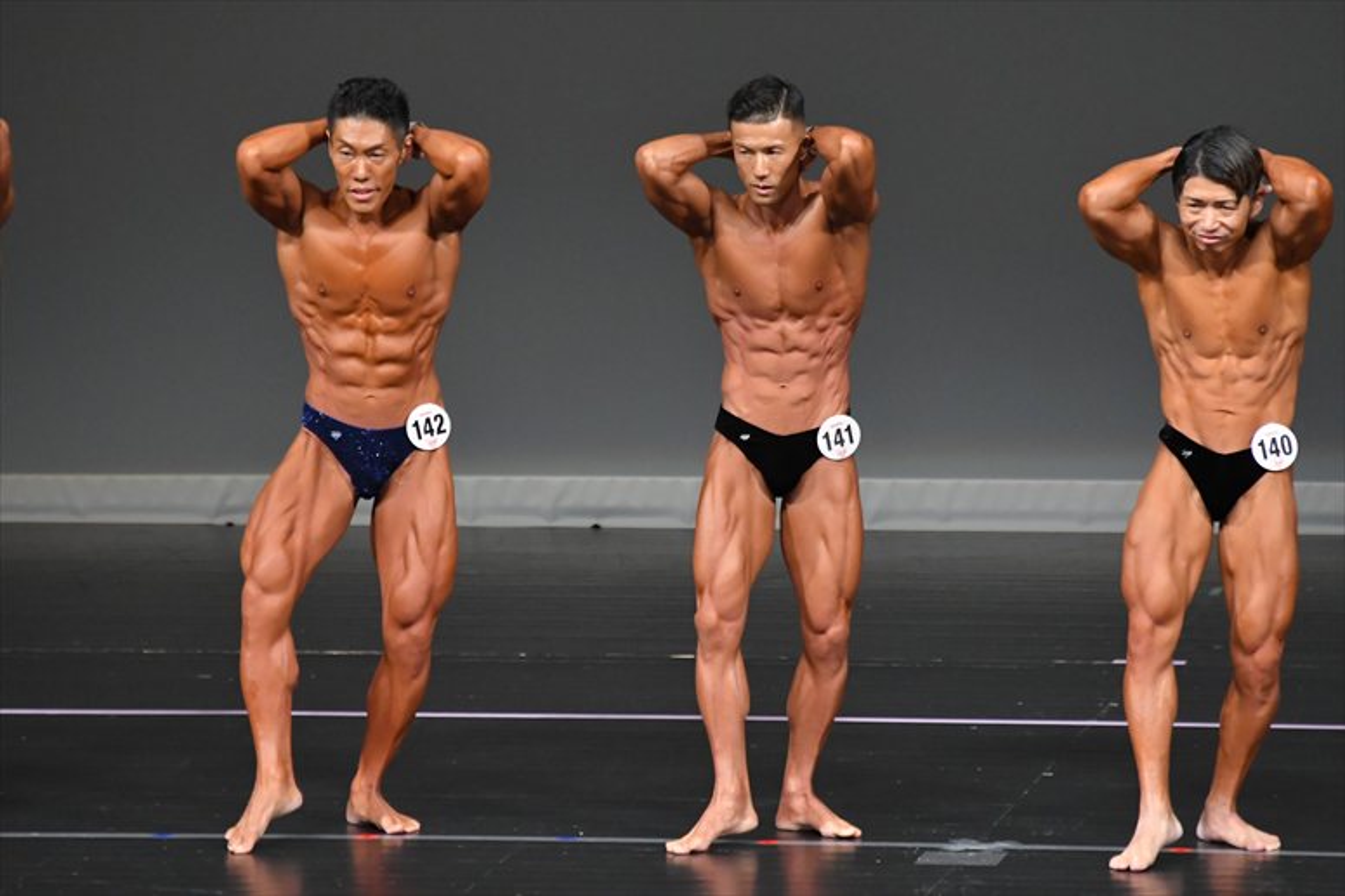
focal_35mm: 375
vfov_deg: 3.7
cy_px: 448
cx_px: 672
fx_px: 14004
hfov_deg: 5.5
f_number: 5.6
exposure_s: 1/400
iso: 4000
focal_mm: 250
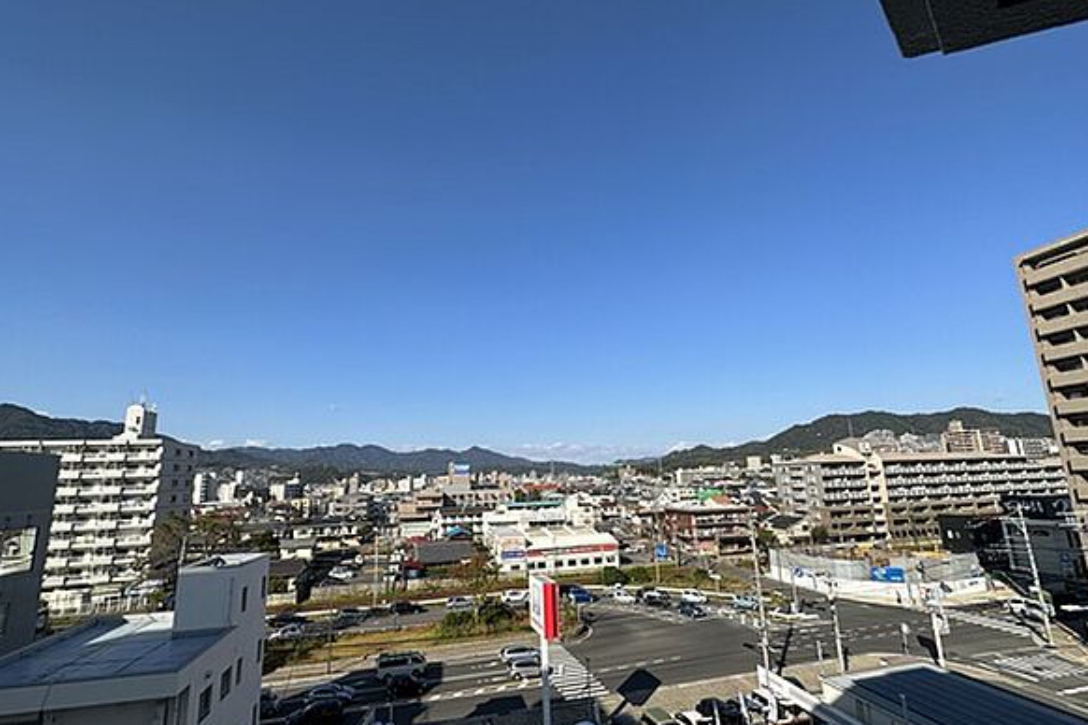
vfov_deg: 73.7
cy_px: 387
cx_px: 531
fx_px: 484
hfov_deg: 96.7
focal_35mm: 16
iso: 50
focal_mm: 2.22
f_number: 2.2
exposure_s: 1/2882
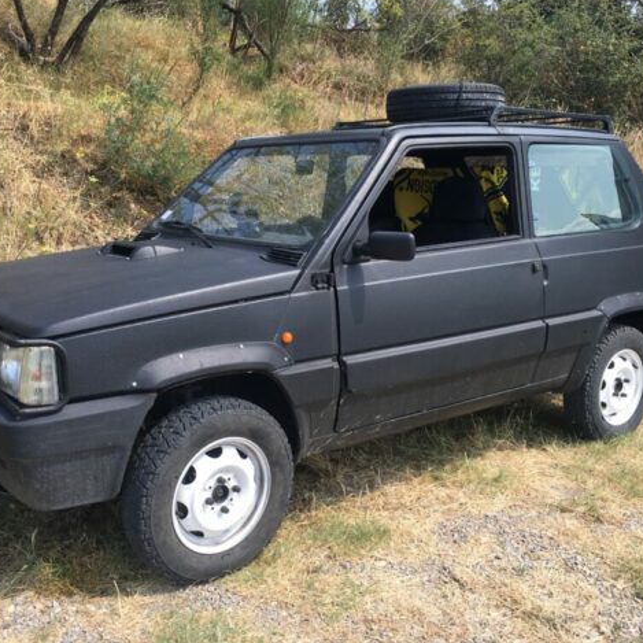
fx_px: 736
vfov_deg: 47.2
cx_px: 287
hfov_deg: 47.1
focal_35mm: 35
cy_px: 315
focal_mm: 4.15
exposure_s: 1/578
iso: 25
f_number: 2.2
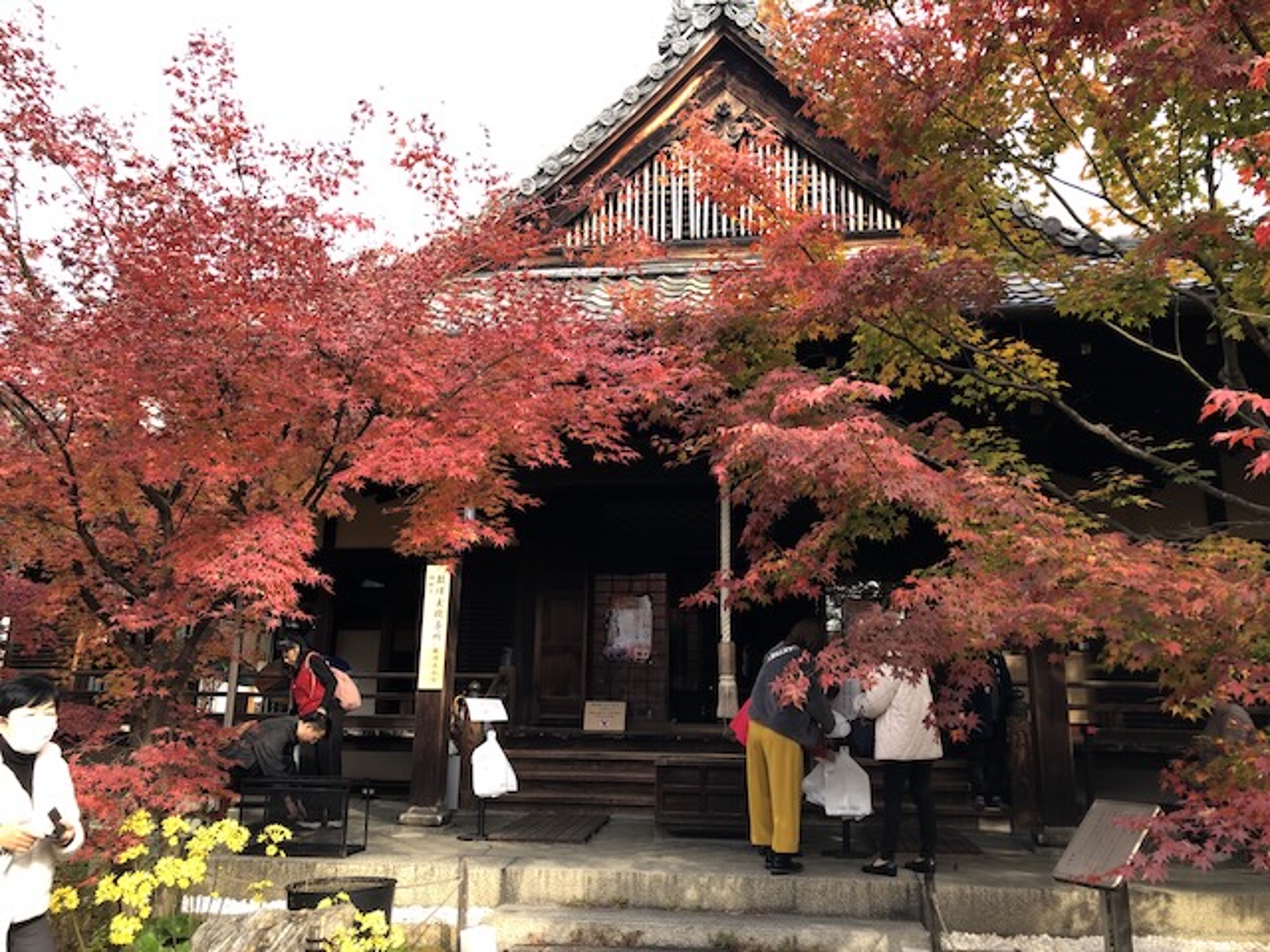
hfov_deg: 63.4
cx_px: 635
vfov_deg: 49.7
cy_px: 476
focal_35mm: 28
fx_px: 1027
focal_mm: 3.99
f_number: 1.8
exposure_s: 1/156
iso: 20
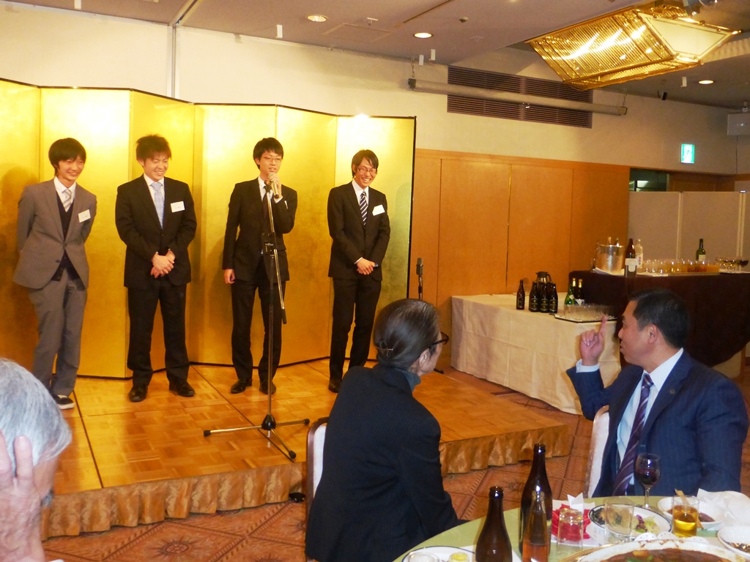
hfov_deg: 69.4
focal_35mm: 25
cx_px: 375
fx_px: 542
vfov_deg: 54.9
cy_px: 281
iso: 400
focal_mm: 4.3
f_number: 3.3
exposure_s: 1/60
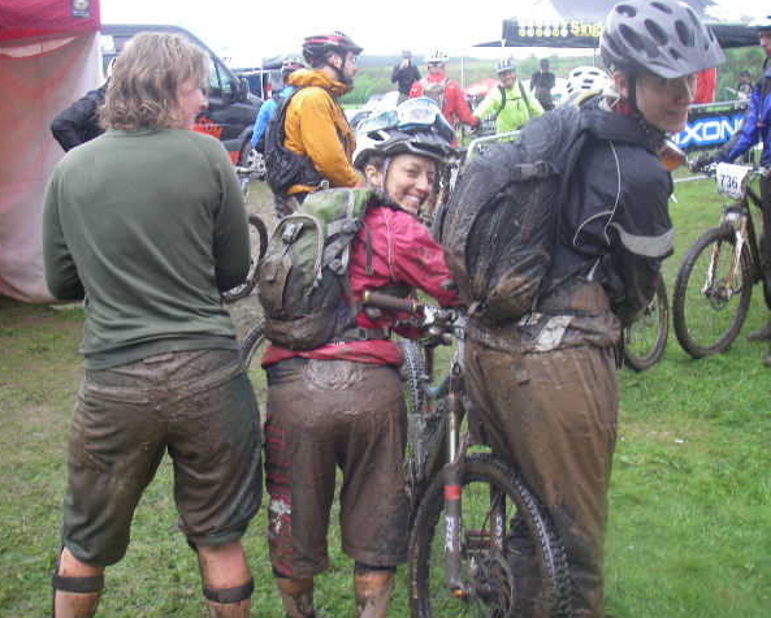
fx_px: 913
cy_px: 307
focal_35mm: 40
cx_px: 376
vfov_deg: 37.4
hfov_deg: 45.8
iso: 64
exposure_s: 1/50
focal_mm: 6.3
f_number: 3.3
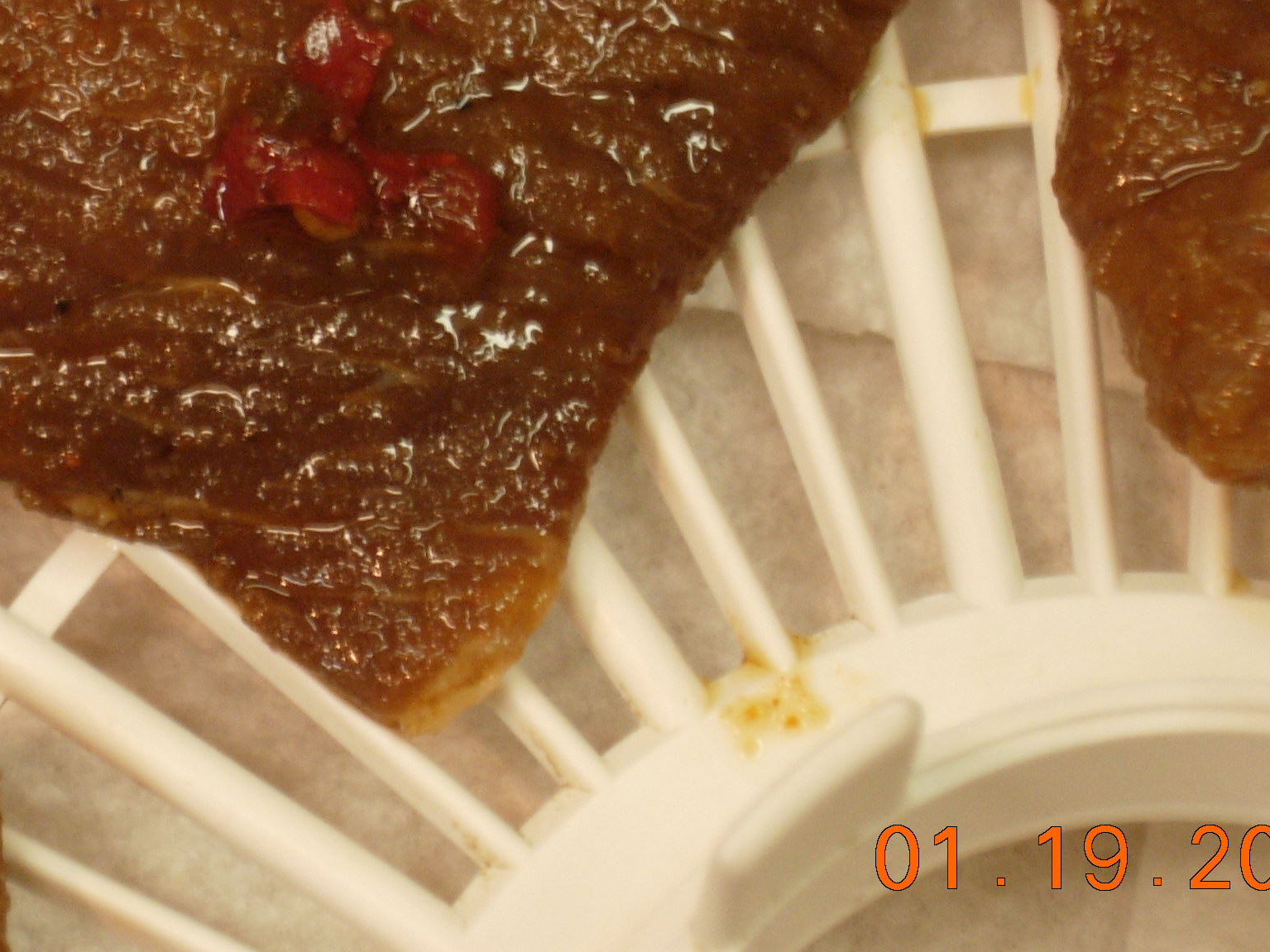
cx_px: 151
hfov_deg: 9.0
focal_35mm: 219
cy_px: 59
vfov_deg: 6.8
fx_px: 8034
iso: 112
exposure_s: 1/4
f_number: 4.7
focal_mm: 21.5
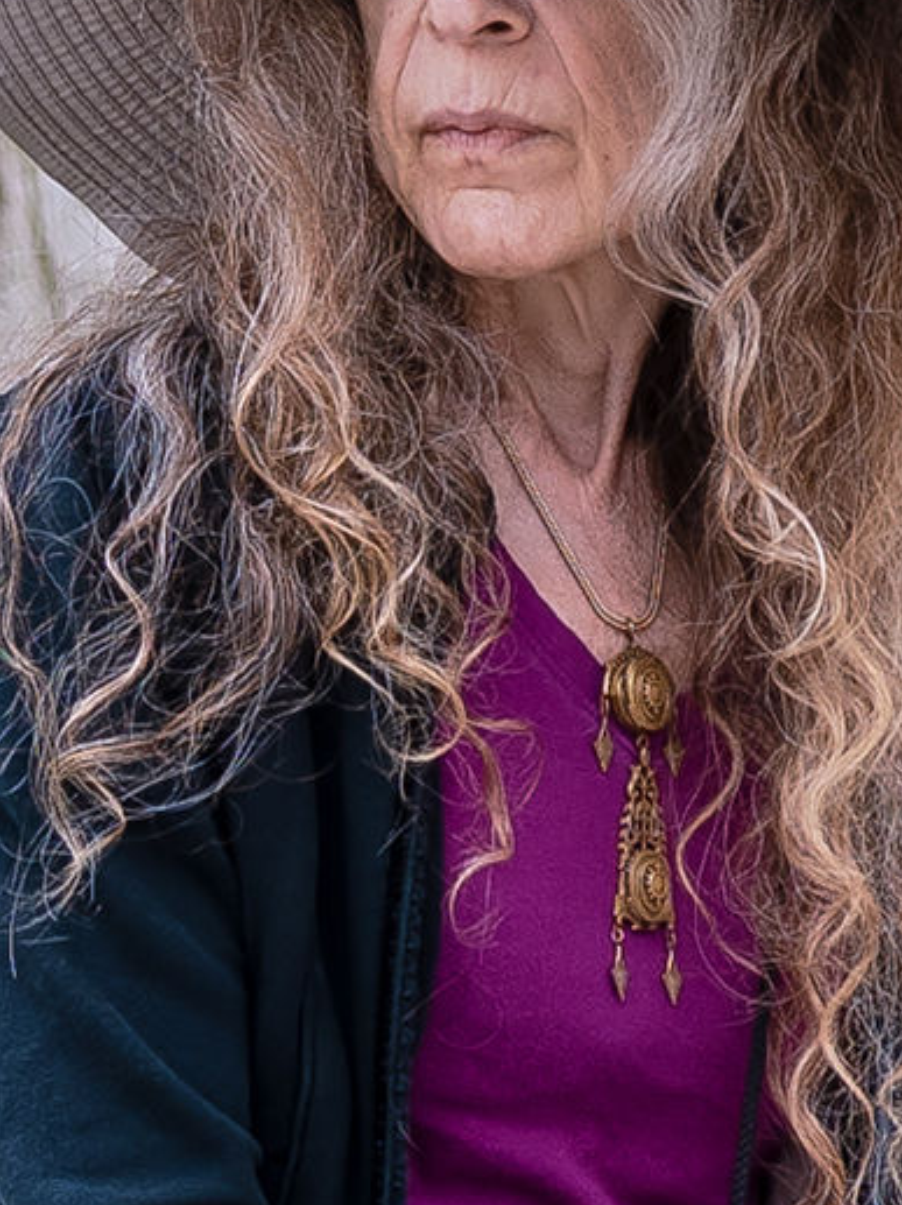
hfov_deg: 3.2
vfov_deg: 4.2
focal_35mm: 469
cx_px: 110
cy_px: 1811
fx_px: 16315
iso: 400
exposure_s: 1/125
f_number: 4
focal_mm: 105
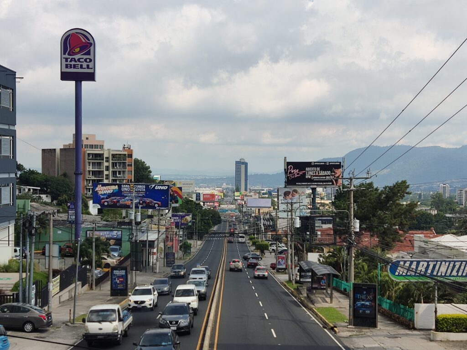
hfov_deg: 37.5
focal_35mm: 51
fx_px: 688
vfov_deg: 28.6
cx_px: 234
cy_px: 175
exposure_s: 1/1178
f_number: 1.79
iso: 50
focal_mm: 4.71
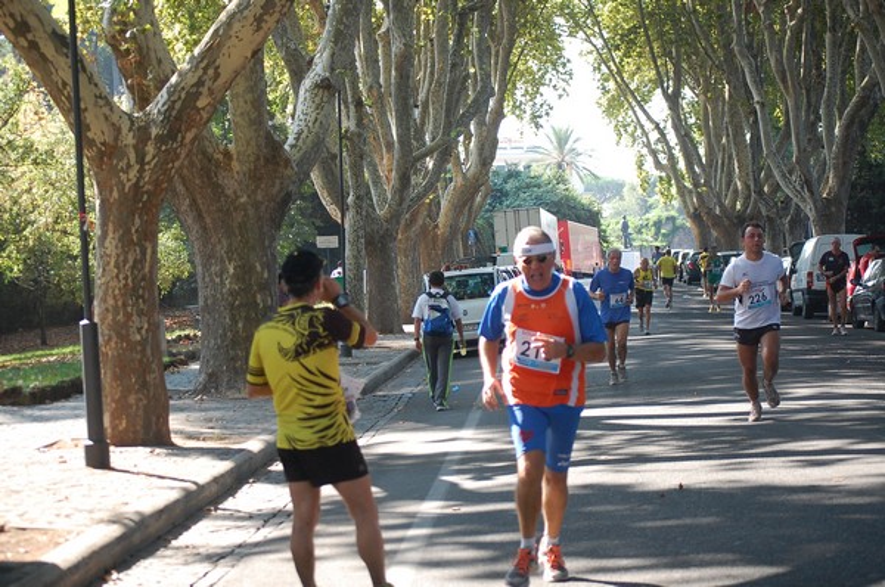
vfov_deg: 16.5
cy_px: 294
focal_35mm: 82
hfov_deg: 24.7
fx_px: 2025
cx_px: 442
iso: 720
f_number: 4
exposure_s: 1/500
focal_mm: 55
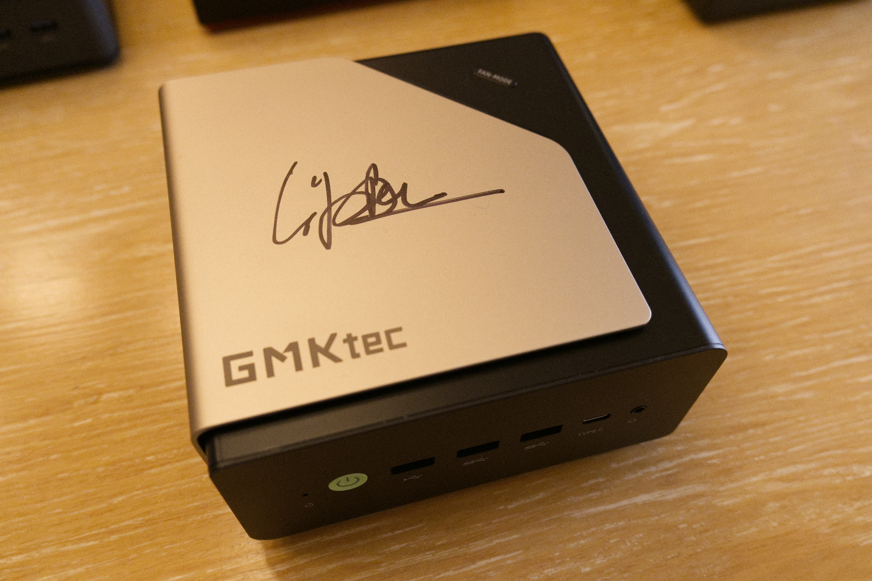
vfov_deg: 47.9
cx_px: 436
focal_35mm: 27
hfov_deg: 67.4
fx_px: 654
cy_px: 290
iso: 3200
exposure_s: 1/160
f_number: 3.6
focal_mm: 18
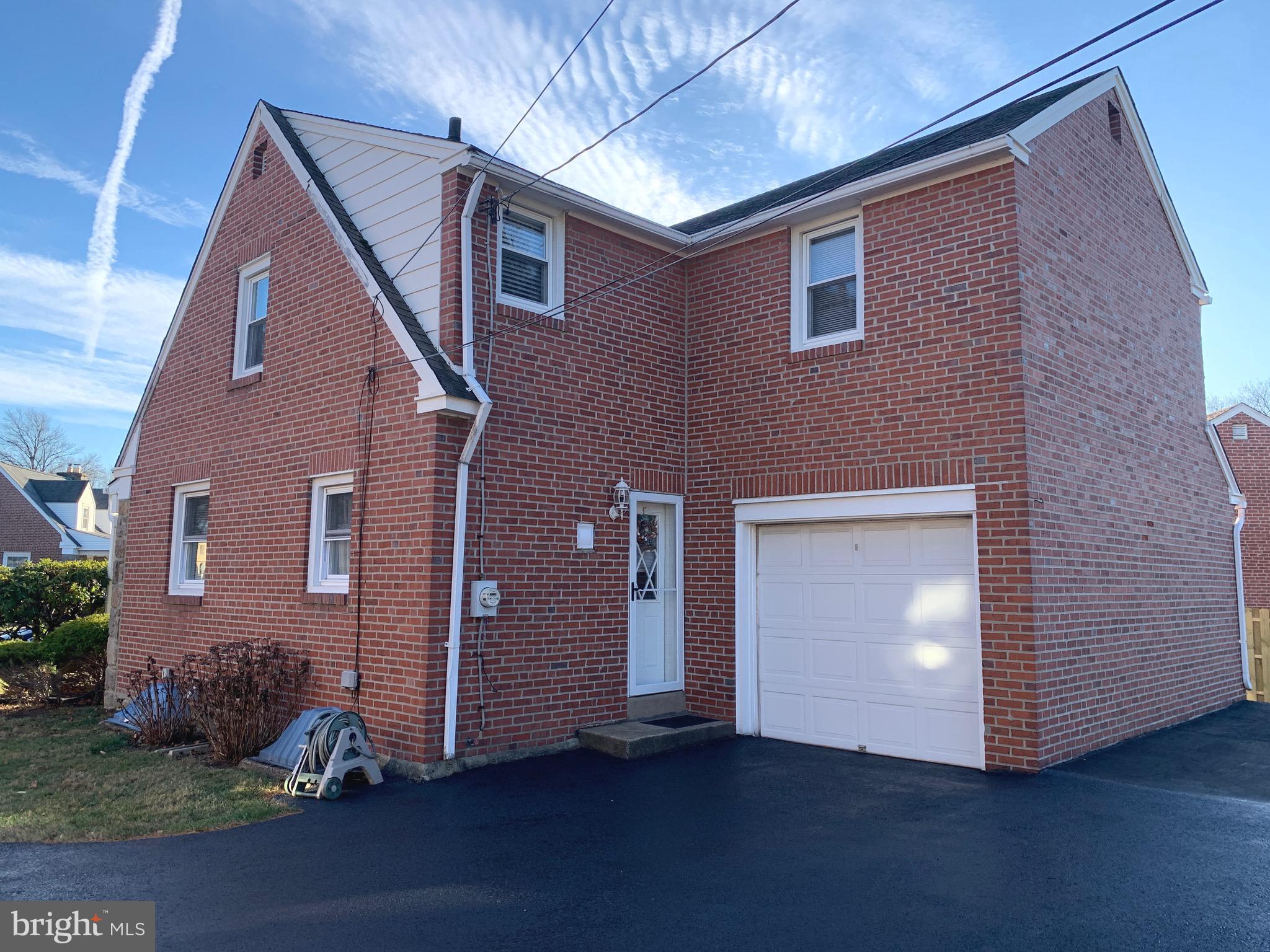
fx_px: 954
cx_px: 635
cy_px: 476
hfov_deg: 67.3
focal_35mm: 26
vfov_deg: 53.1
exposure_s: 1/620
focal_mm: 4.25
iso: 25
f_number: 1.8
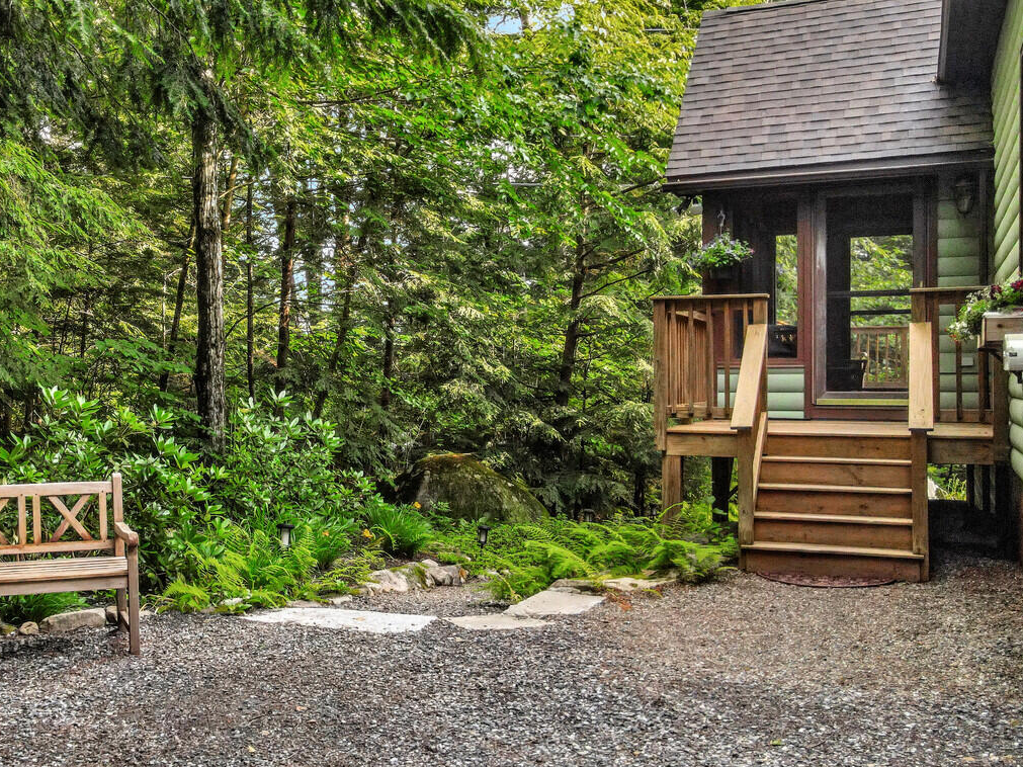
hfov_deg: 47.3
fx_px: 1123
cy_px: 364
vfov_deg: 37.7
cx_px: 268
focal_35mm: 38
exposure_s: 1/120
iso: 200
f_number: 2.8
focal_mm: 4.5
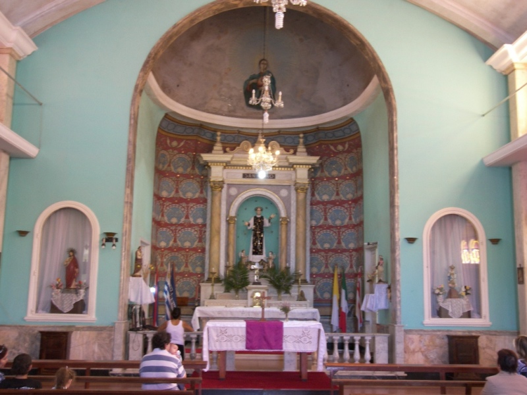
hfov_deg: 45.8
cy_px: 198
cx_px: 264
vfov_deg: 35.1
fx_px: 624
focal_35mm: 41
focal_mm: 8.7
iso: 100
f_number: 3.2
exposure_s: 1/8
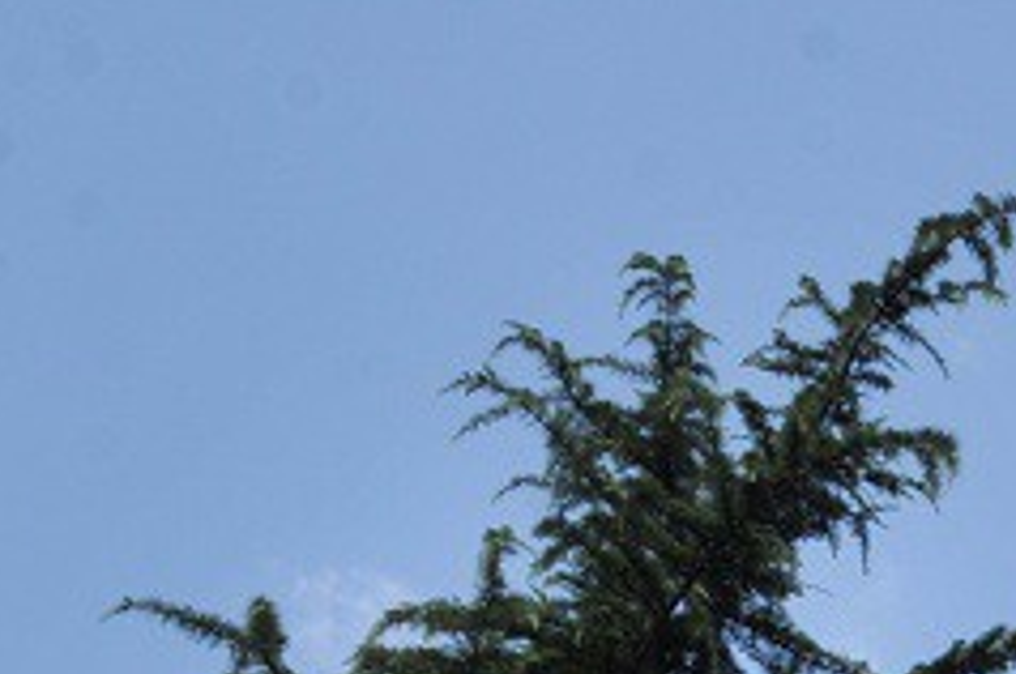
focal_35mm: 212
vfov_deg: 6.2
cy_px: 1578
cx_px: 2527
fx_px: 5975
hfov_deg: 8.7
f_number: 11
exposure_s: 1/500
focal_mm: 42
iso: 400
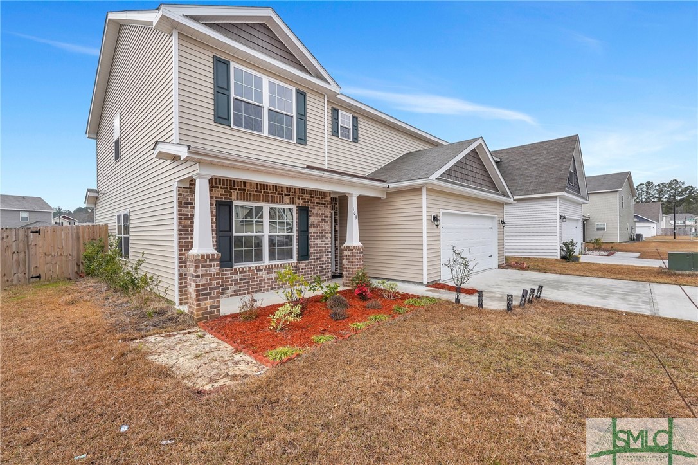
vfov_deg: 73.7
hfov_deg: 96.8
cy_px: 232
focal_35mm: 16
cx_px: 349
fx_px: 310
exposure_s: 1/320
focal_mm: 16
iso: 320
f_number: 9
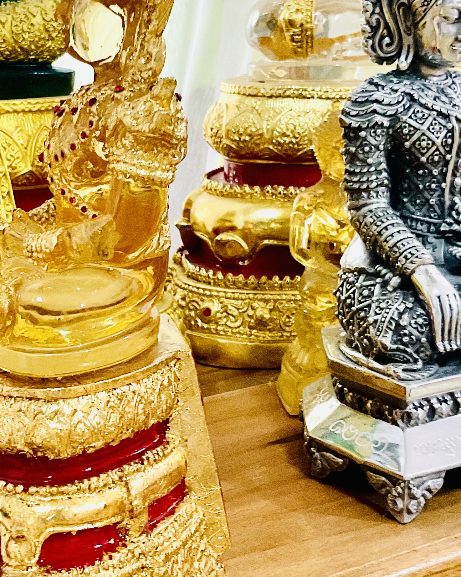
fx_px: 1057
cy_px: 245
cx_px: 99
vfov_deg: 30.4
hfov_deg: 24.3
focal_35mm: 62
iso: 200
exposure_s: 1/50
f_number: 1.8
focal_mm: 3
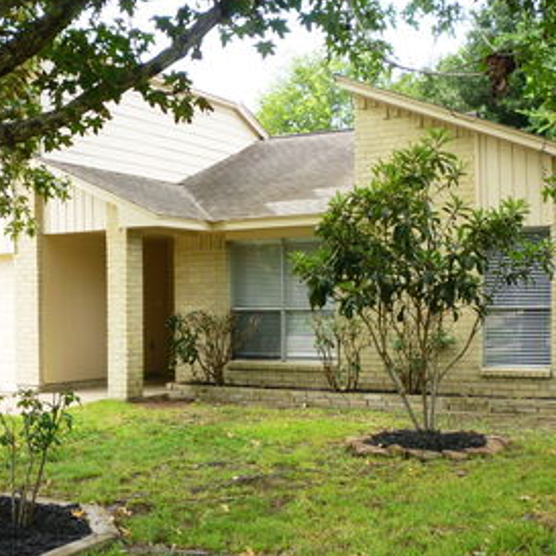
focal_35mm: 48
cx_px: 263
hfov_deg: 35.3
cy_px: 316
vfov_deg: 35.3
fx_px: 872
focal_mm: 5.2
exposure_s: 1/125
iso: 80
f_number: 3.3
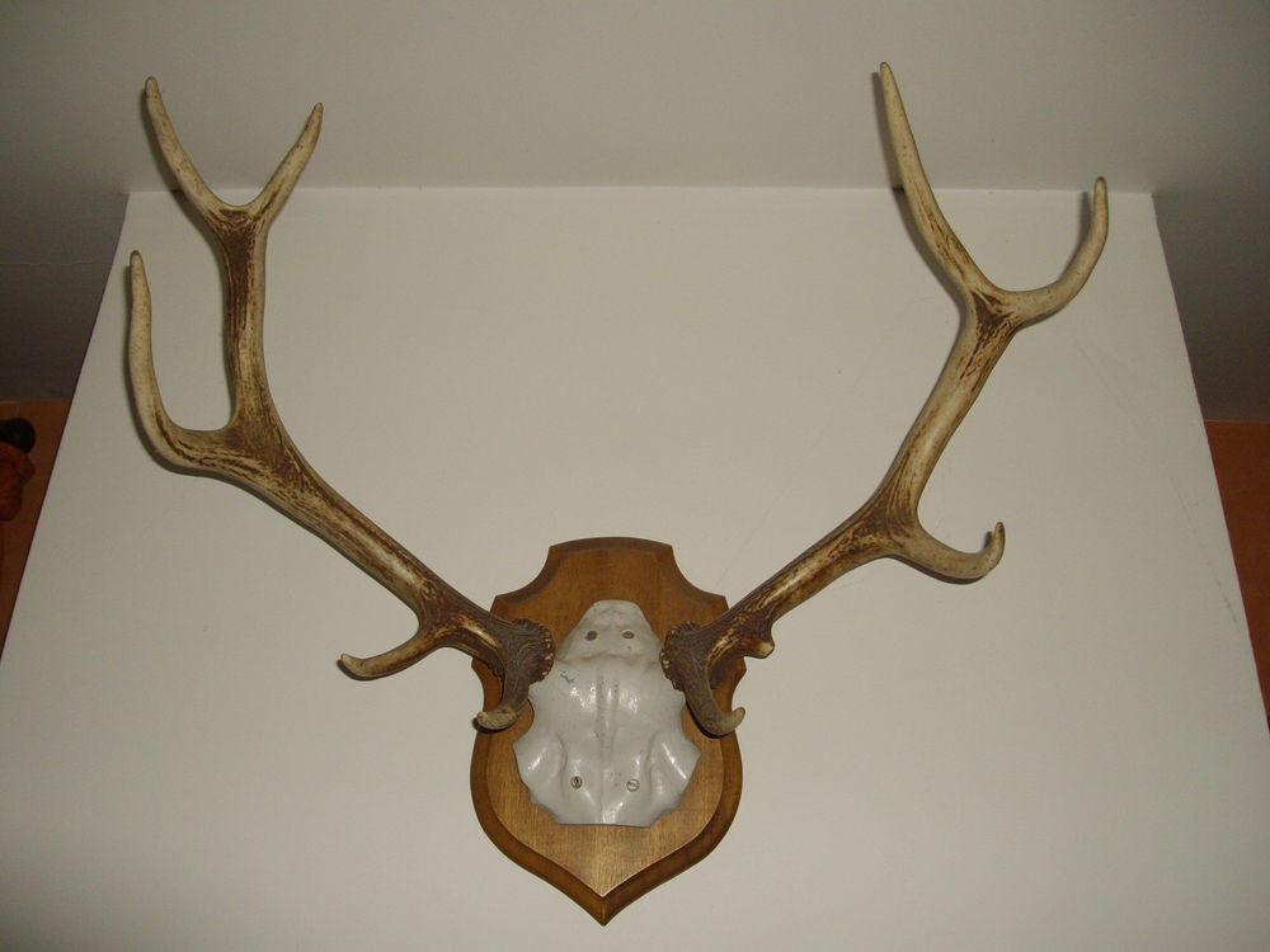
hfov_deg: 51.4
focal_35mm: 36
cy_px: 476
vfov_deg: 39.7
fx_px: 1321
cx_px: 635
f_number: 2.7
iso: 160
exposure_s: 1/50
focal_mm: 6
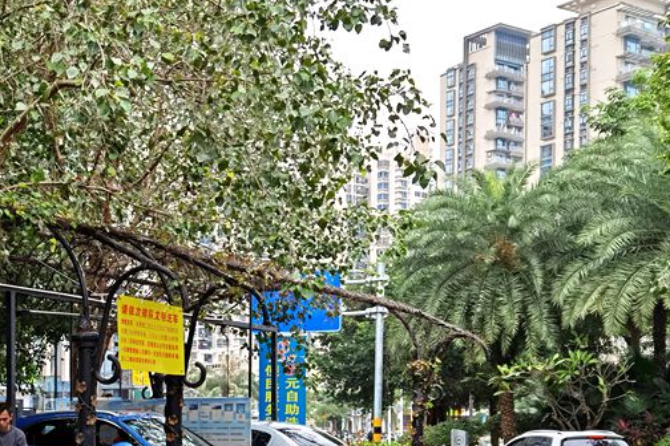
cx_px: 29
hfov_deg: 32.7
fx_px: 1061
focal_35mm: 57
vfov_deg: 22.9
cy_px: 435
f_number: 1.9
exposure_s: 1/520
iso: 50
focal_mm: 6.71
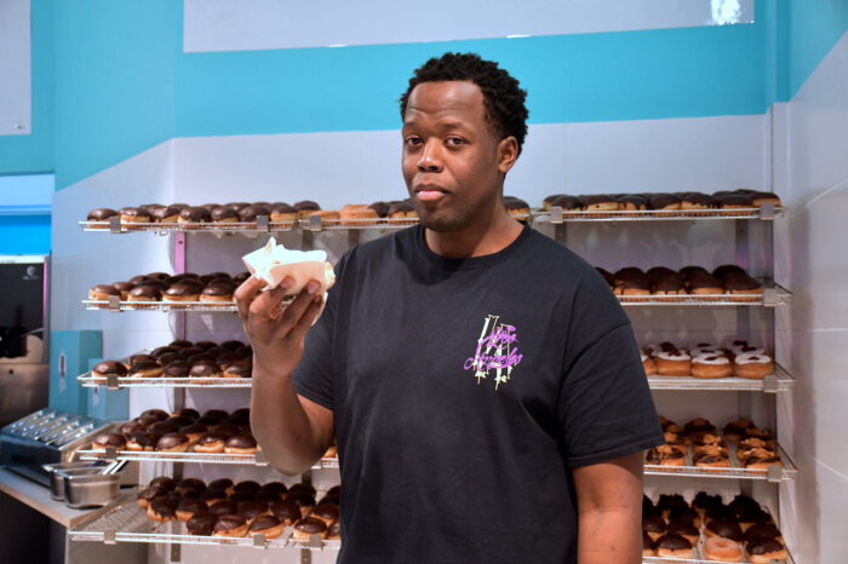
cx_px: 424
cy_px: 282
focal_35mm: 40
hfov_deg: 48.5
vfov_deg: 33.4
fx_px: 942
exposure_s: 1/125
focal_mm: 27
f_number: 4
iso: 1600
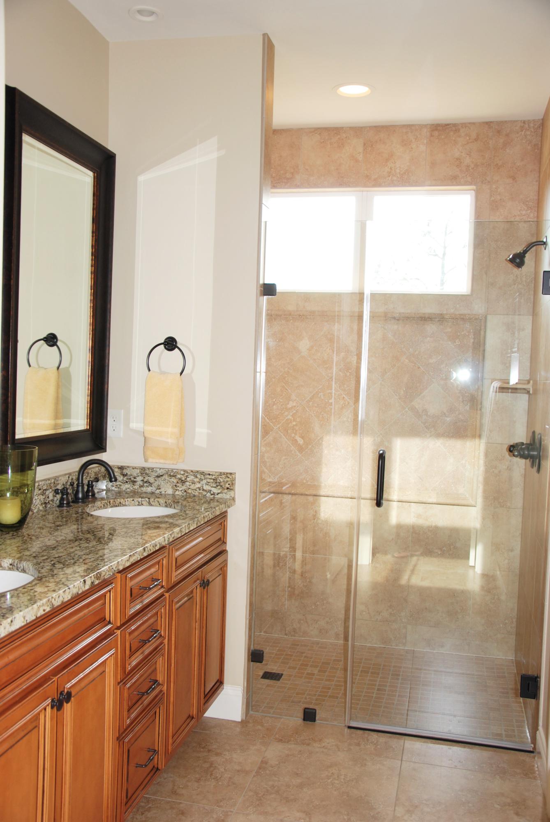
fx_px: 823
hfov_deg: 37.0
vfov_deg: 53.1
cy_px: 411
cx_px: 275
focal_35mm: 36
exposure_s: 1/80
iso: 200
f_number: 4
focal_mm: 24
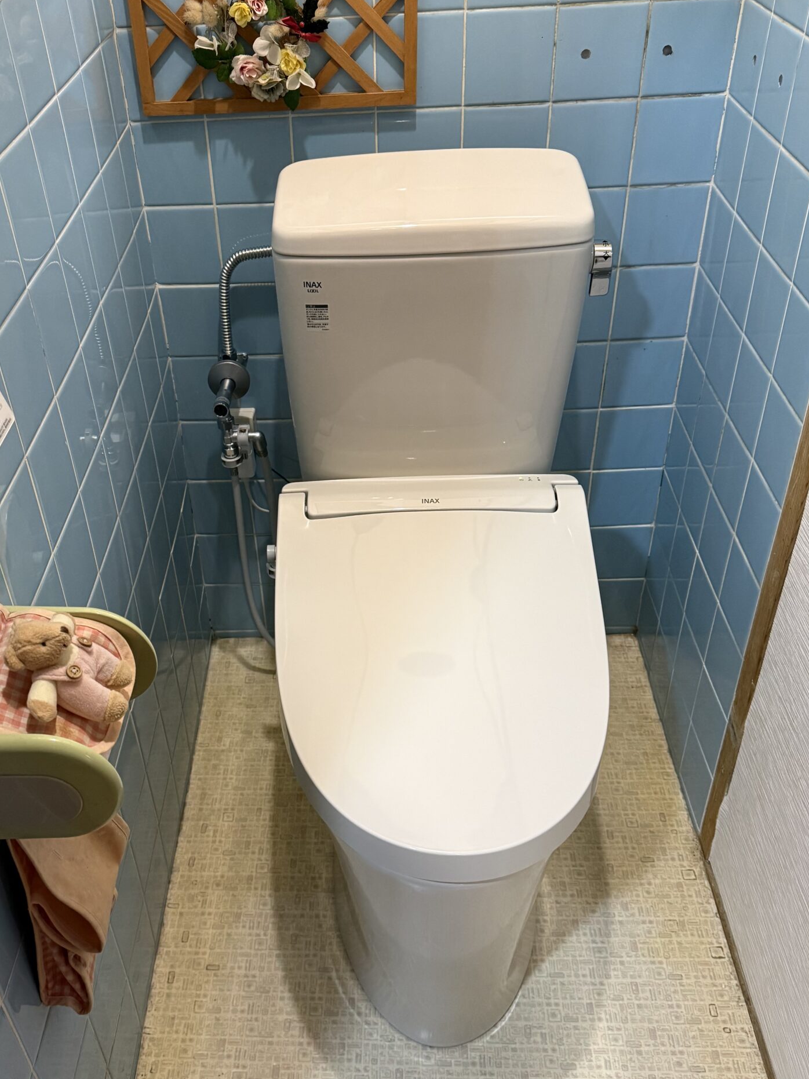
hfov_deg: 42.7
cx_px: 315
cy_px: 568
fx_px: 1029
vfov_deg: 55.3
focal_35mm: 33
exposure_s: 1/60
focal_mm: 6.76
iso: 400
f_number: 1.78
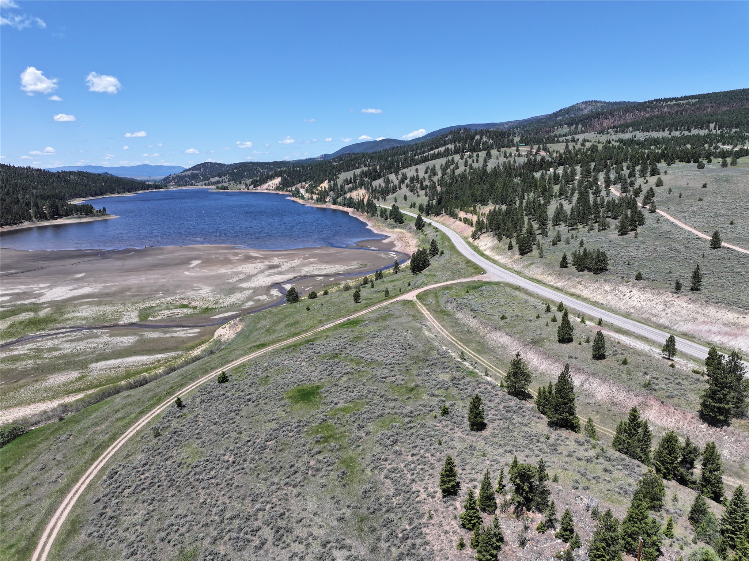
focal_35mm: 24
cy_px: 280
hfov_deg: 71.6
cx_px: 374
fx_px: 519
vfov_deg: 56.8
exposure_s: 1/1600
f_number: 2.8
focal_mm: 12.29
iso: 100
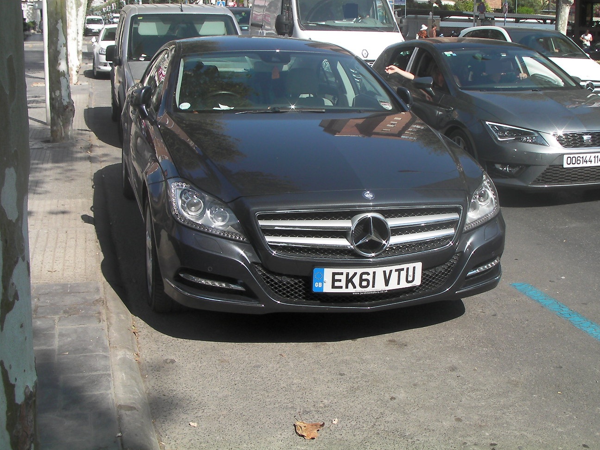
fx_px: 815
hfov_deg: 40.4
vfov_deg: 30.8
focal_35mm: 47
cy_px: 175
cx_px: 326
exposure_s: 1/300
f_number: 4.7
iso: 50
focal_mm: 6.3
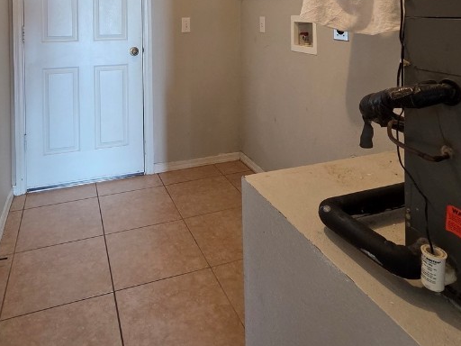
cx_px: 198
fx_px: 346
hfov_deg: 67.0
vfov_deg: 46.8
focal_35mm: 26
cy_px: 23
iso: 250
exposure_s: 1/60
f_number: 2.2
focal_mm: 2.2
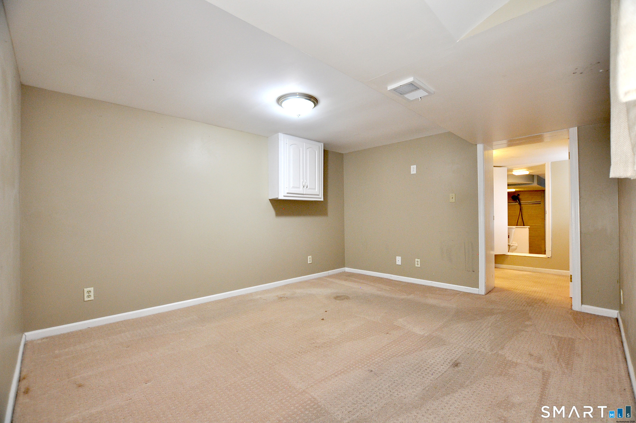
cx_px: 318
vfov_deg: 77.2
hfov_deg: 100.5
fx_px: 265
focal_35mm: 15
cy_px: 212
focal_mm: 10
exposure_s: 1/30
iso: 500
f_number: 4.5
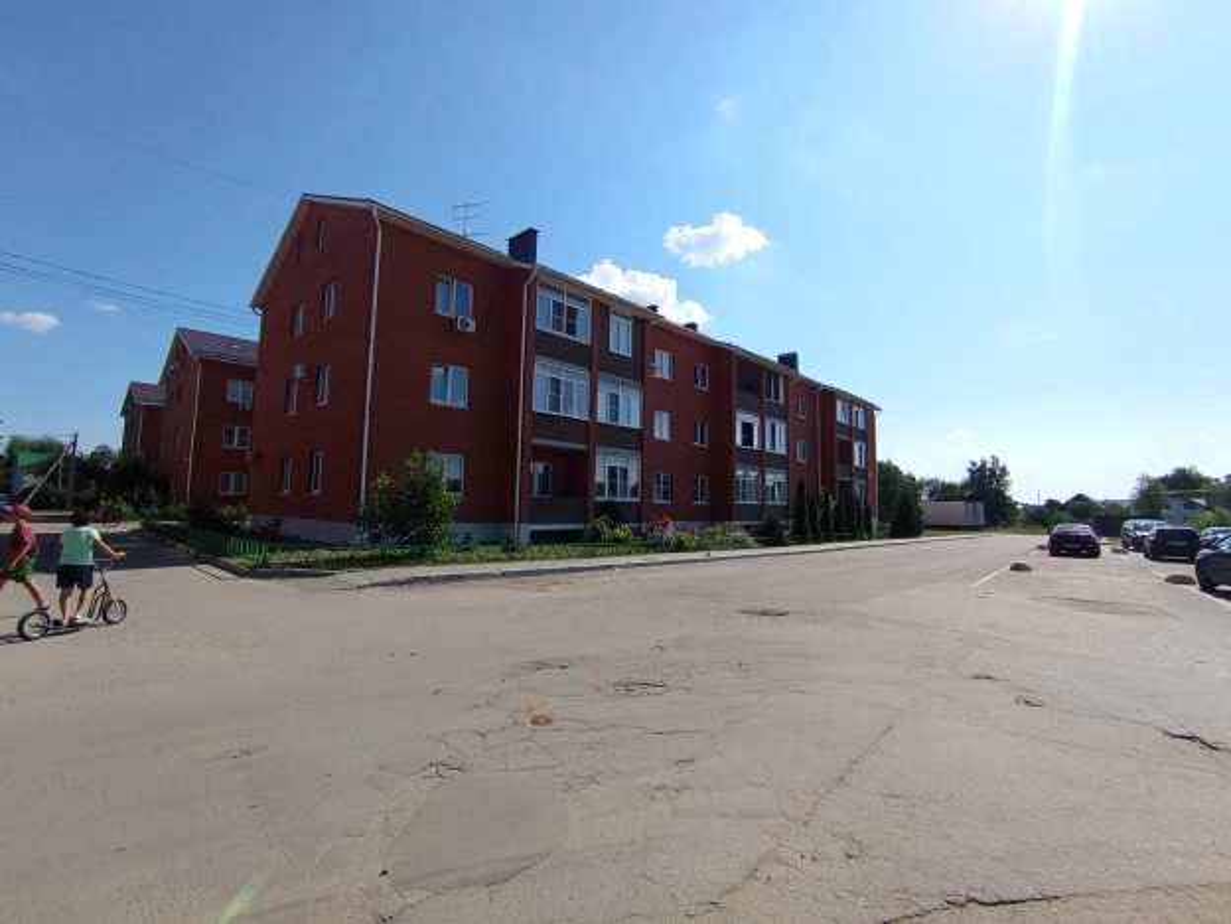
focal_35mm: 16
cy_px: 462
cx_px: 616
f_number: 2.2
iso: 50
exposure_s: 1/2342
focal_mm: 1.65
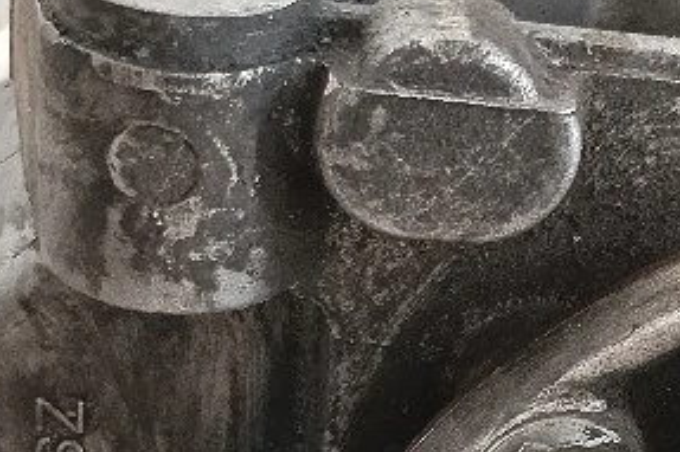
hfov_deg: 20.5
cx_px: 583
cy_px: 509
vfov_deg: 13.6
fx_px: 1850
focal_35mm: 98
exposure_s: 1/33.3
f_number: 1.8
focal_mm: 3.98
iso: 500
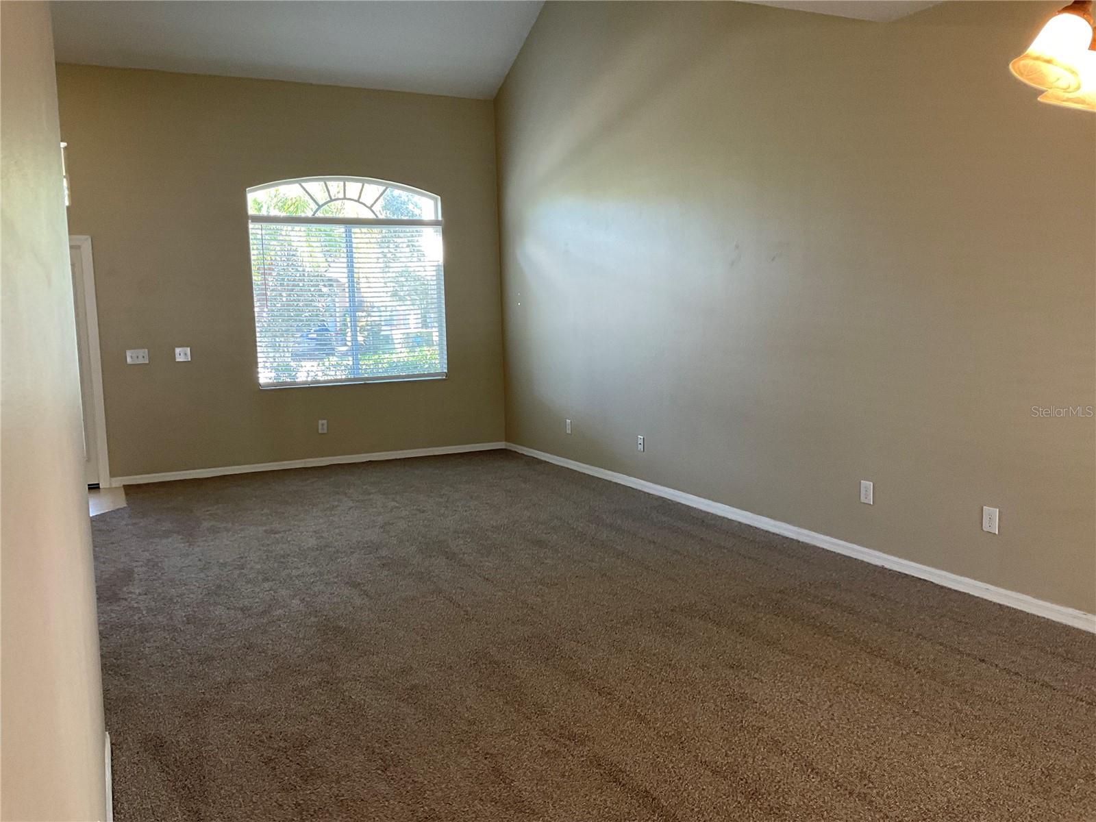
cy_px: 411
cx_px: 548
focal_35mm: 29
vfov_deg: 48.2
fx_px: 918
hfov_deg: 61.7
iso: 100
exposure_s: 1/60
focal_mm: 3
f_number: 1.8
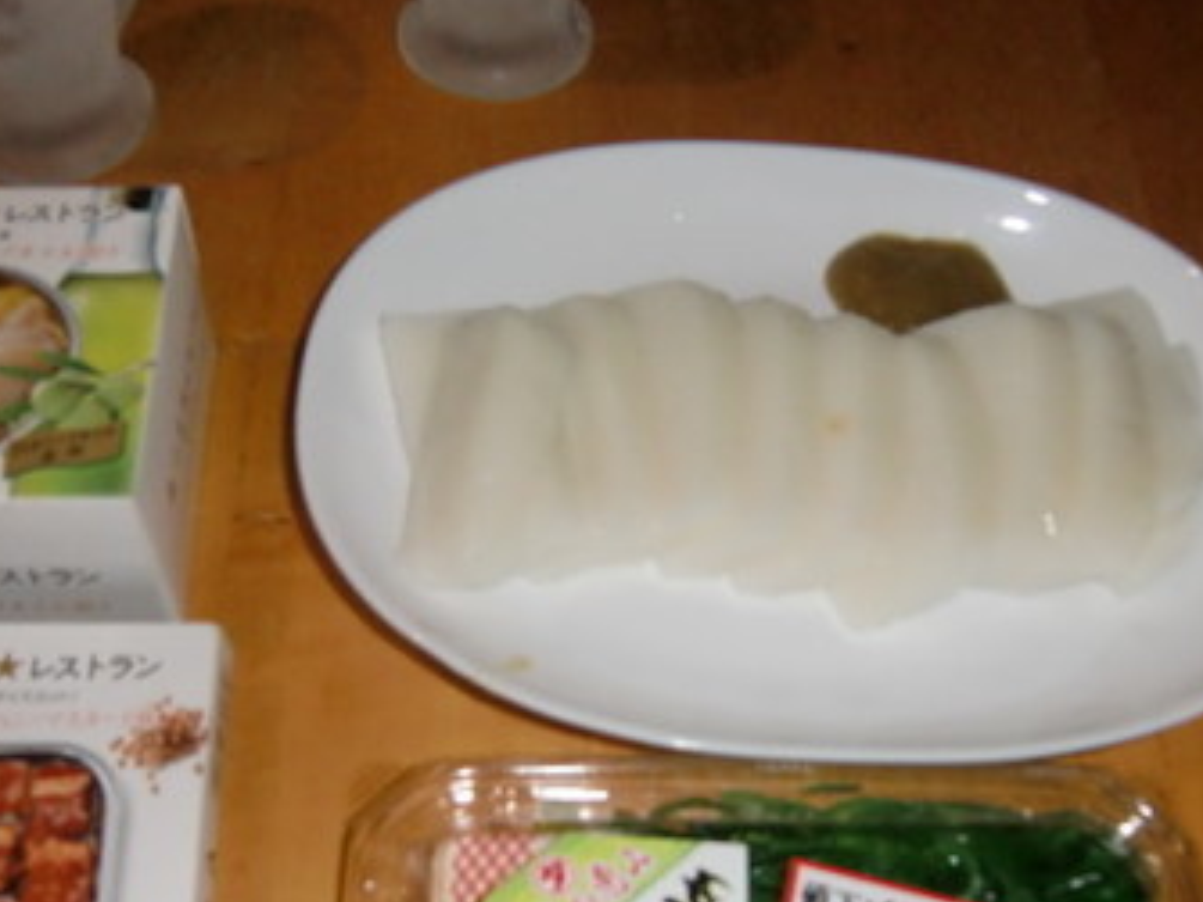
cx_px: 497
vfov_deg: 36.4
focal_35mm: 39
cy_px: 600
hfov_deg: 47.7
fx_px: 1355
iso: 400
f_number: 3.5
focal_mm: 5.2
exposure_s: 1/30
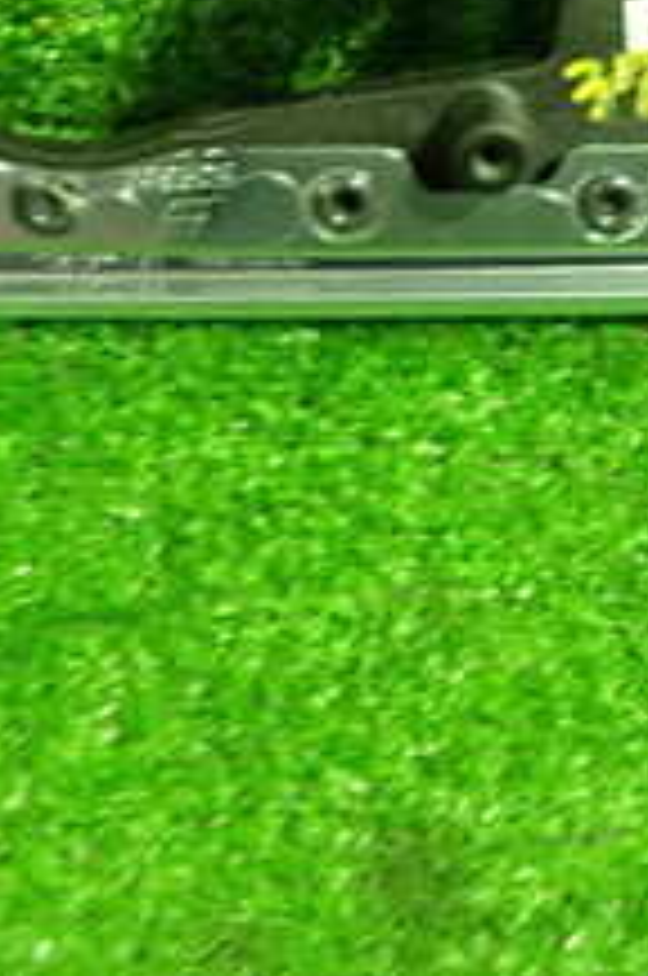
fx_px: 1950
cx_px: 374
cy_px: -31
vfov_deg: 26.4
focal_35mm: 72
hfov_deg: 18.9
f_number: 2
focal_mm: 4.5
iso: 400
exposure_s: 1/30
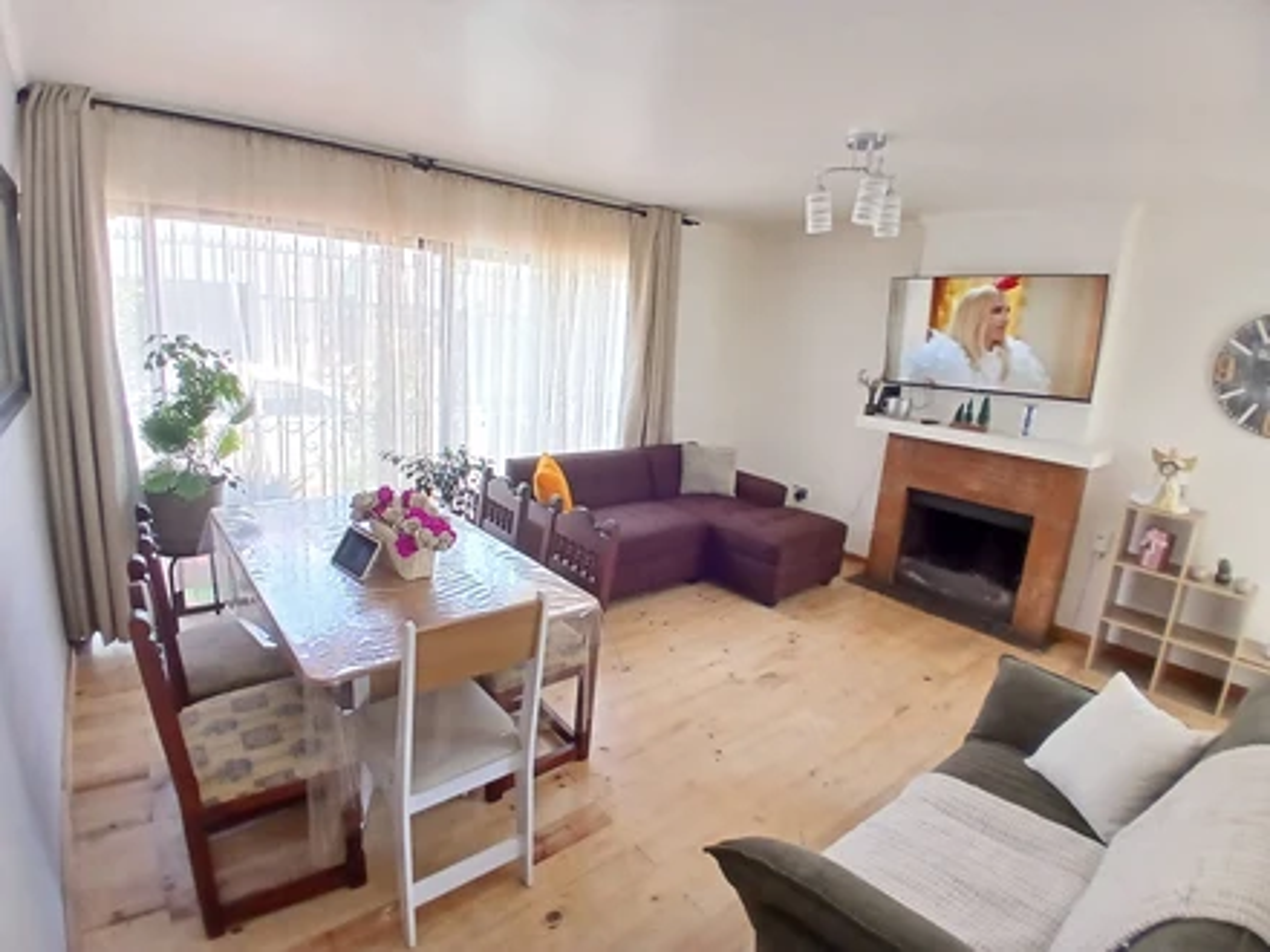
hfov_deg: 91.0
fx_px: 624
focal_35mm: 17
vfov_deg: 74.7
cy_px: 476
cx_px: 635
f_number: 2.2
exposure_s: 1/33
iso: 125
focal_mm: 1.4
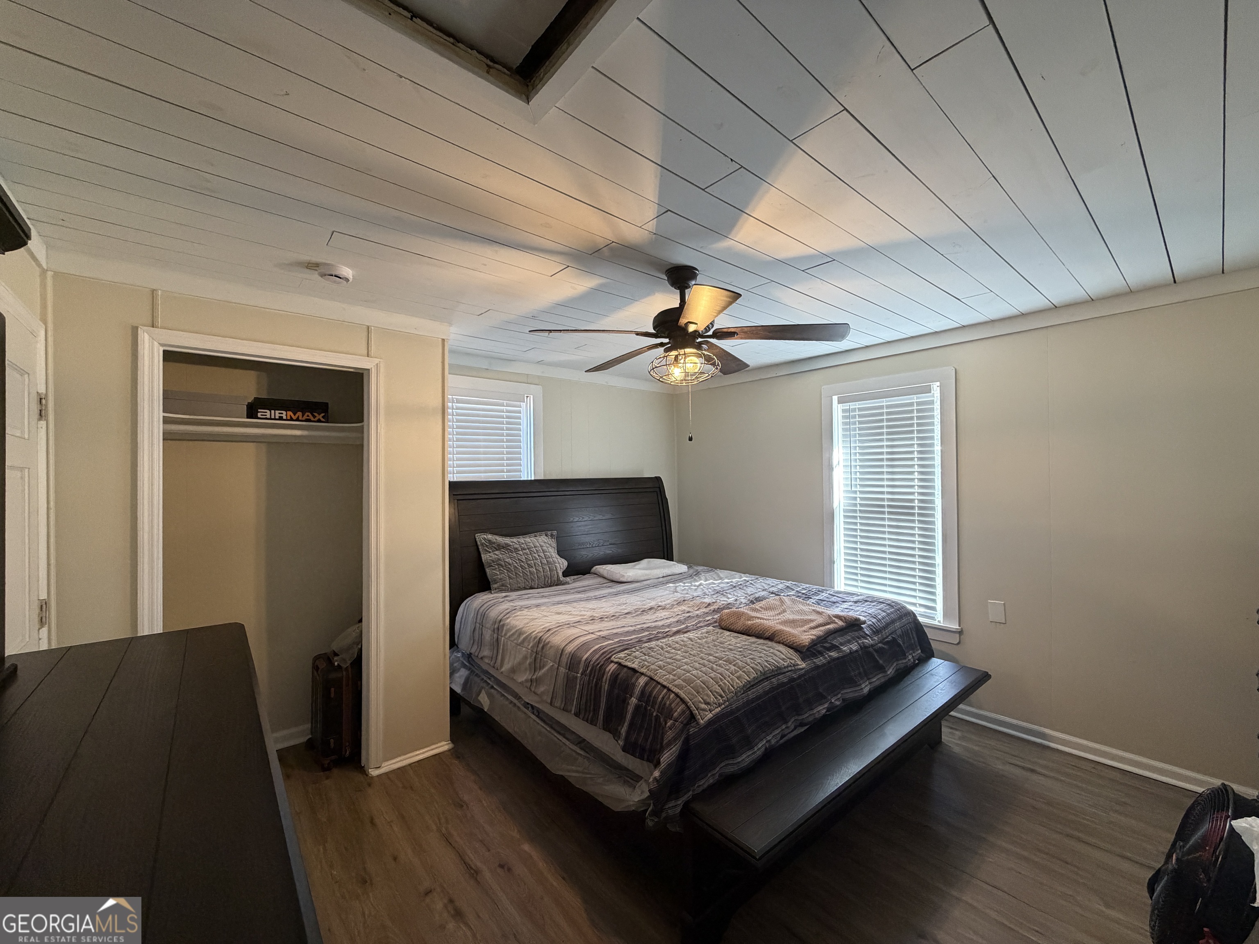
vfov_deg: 85.7
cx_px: 630
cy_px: 472
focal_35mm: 14
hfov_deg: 102.1
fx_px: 509
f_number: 2.2
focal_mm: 2.22
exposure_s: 1/86
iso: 320
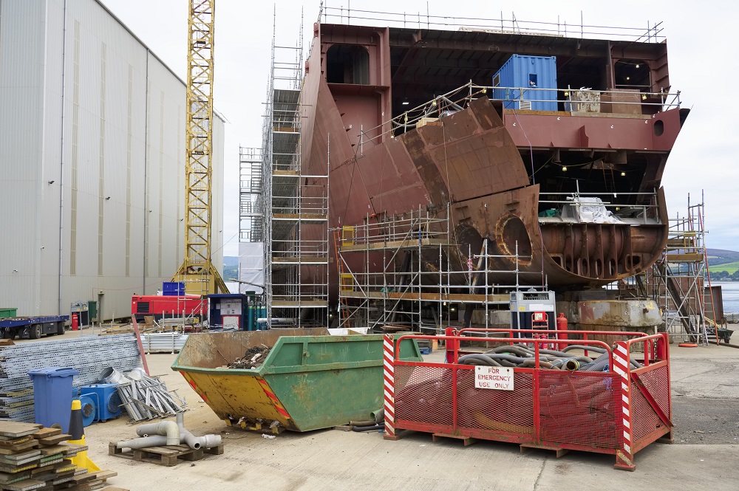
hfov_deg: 54.5
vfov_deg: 37.8
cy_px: 246
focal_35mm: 35
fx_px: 718
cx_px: 370
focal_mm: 35
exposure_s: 1/80
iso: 100
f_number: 5.6
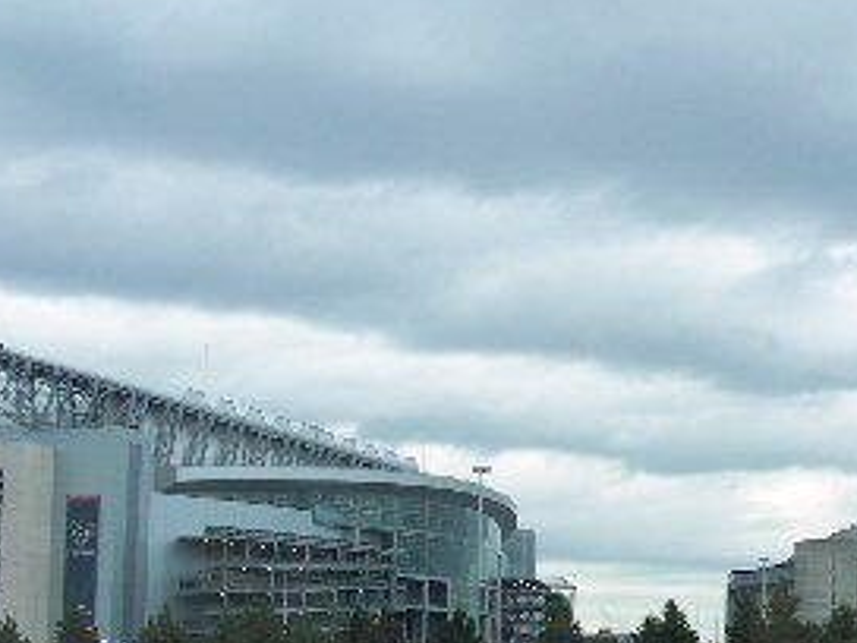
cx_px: 722
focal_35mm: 66
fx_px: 1634
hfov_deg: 28.6
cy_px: 470
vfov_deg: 22.1
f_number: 2.8
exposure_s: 1/180
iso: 80
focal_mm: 6
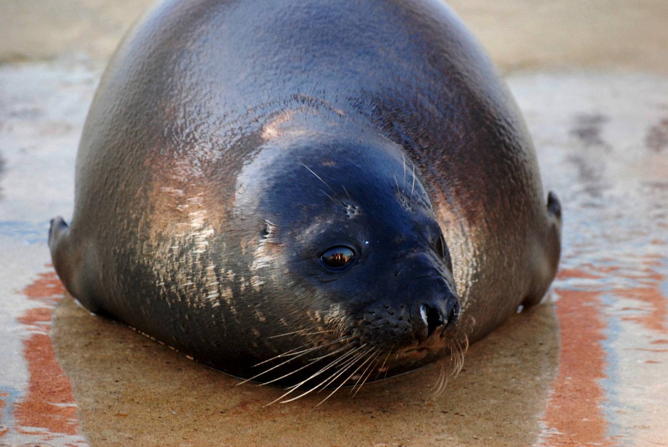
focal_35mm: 330
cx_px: 334
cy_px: 224
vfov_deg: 4.2
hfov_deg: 6.2
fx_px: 6131
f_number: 5.3
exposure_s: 1/200
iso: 1000
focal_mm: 220
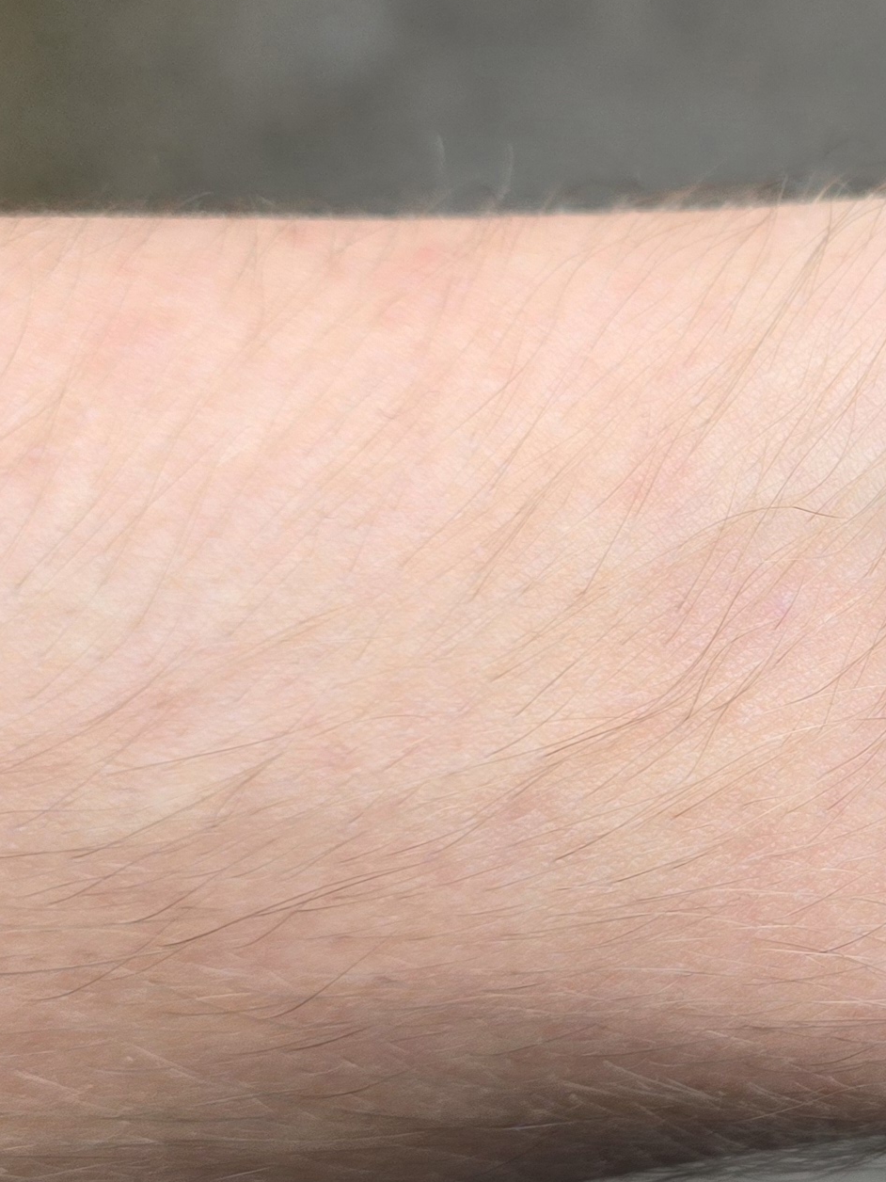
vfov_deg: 34.9
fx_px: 1877
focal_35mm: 55
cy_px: 670
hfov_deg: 22.8
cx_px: 1231
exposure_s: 1/182
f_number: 1.7
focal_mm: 6.3
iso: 32
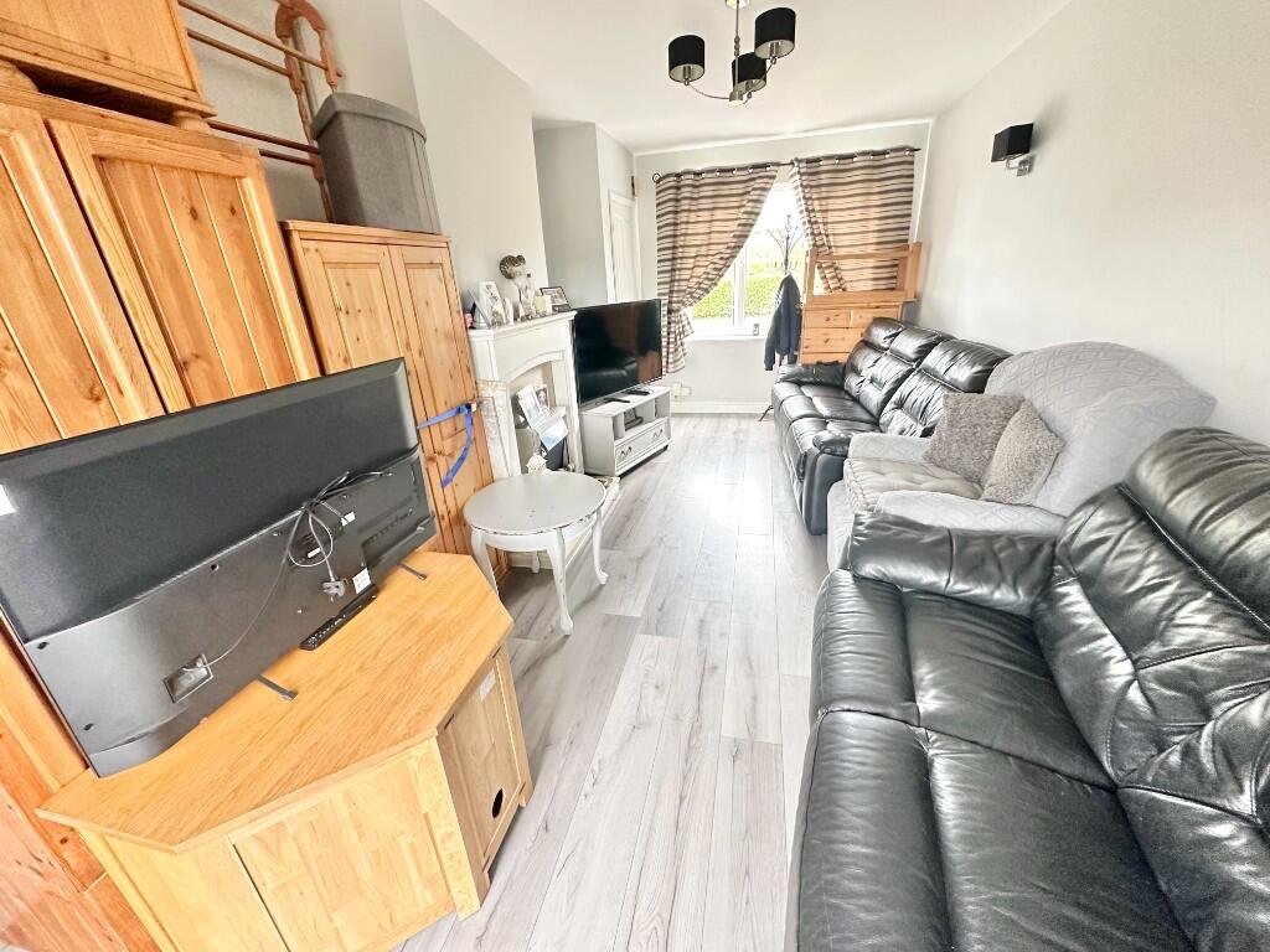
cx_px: 635
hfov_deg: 102.1
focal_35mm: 14
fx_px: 514
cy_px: 476
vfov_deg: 85.7
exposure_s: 1/60
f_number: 2.2
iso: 320
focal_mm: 2.22
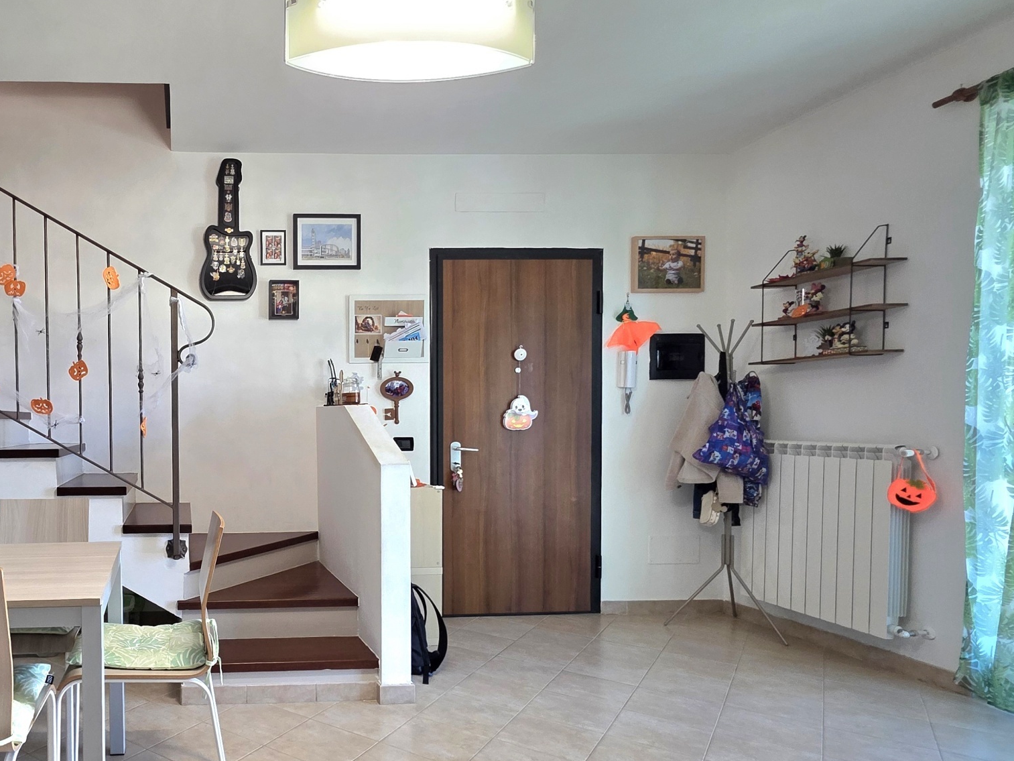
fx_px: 644
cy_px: 444
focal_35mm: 22
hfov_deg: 69.7
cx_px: 218
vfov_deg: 60.7
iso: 200
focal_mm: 2.2
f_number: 1.9
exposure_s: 1/101
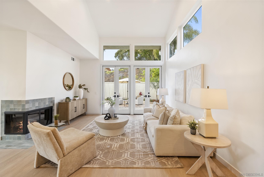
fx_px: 117
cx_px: 132
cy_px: 88
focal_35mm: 16
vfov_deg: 73.8
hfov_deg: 96.7
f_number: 8
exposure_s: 1/15
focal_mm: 16
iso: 500
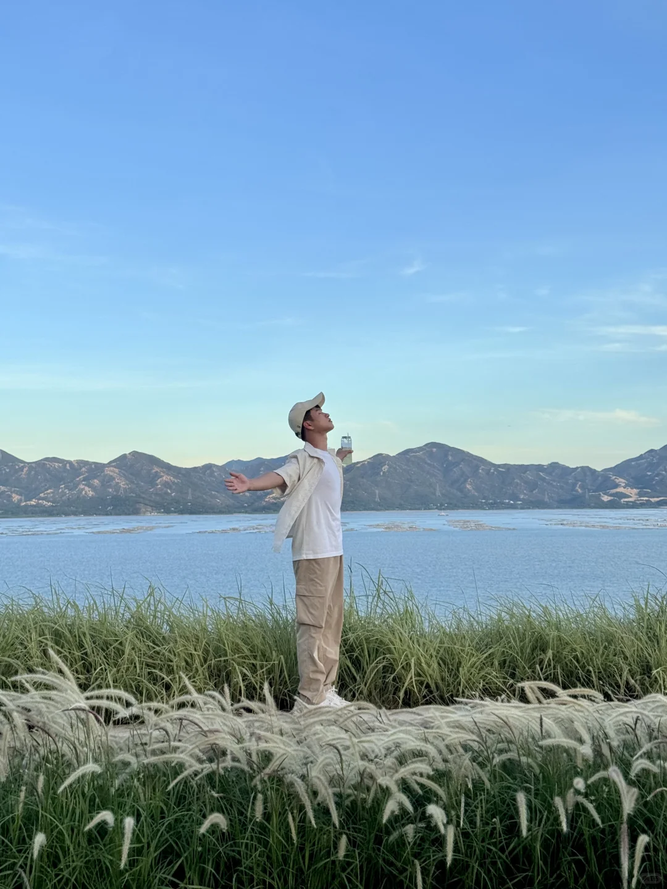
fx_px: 1233
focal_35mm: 48
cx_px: 334
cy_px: 444
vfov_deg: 39.7
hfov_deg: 30.3
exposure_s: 1/1984
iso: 64
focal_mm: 6.76
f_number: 1.78
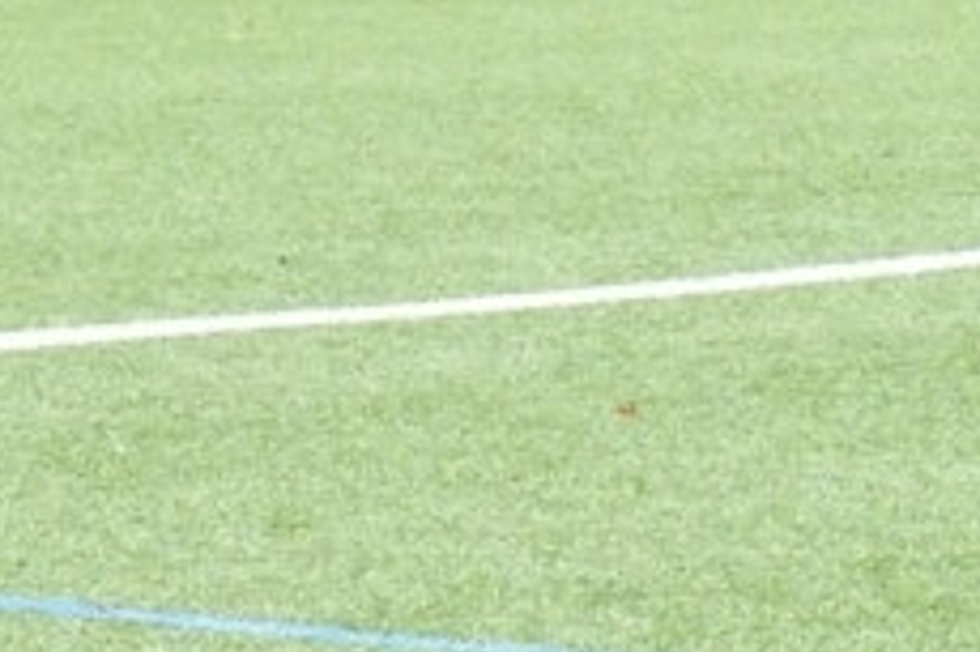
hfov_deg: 7.4
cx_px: 1197
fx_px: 7562
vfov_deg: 4.9
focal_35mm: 278
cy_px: 40
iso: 6400
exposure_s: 1/1600
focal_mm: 50
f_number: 10
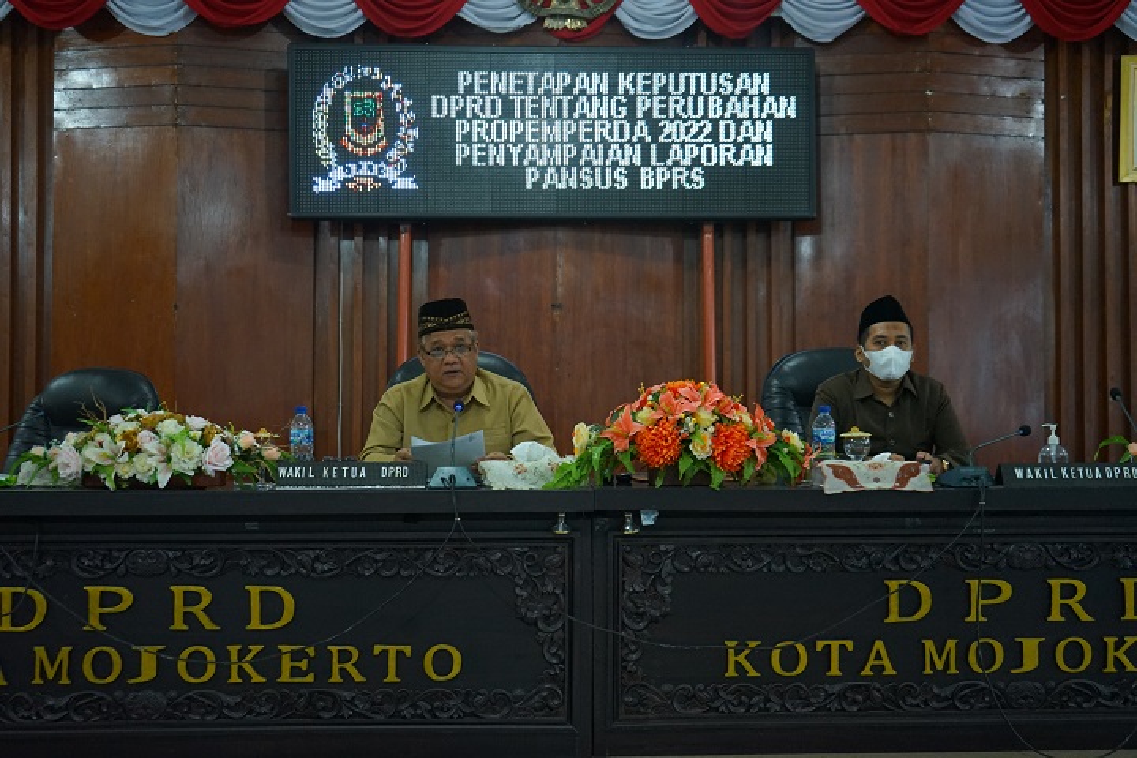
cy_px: 379
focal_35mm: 42
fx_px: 1326
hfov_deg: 46.4
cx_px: 568
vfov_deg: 31.9
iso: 2500
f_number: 4.5
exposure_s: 1/80
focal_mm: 42
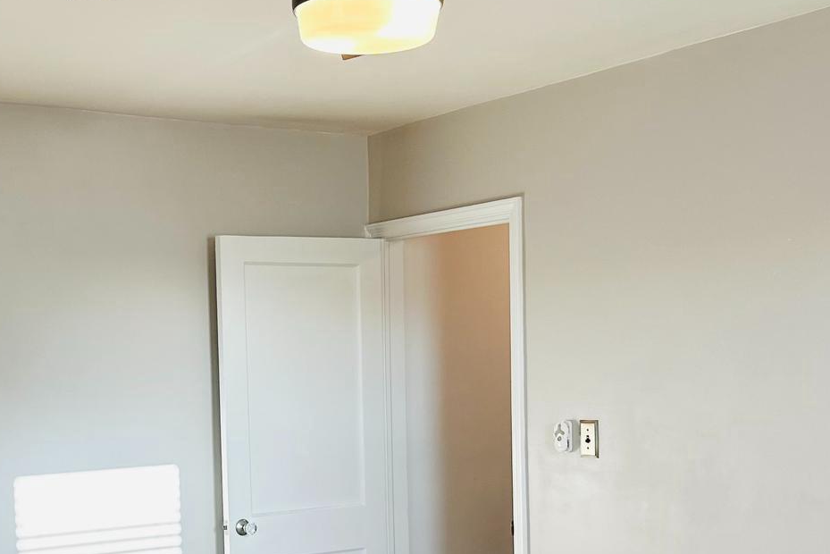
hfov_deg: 35.5
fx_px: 1268
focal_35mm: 55
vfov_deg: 24.2
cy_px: 444
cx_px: 216
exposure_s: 1/129
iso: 125
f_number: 1.78
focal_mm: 6.86
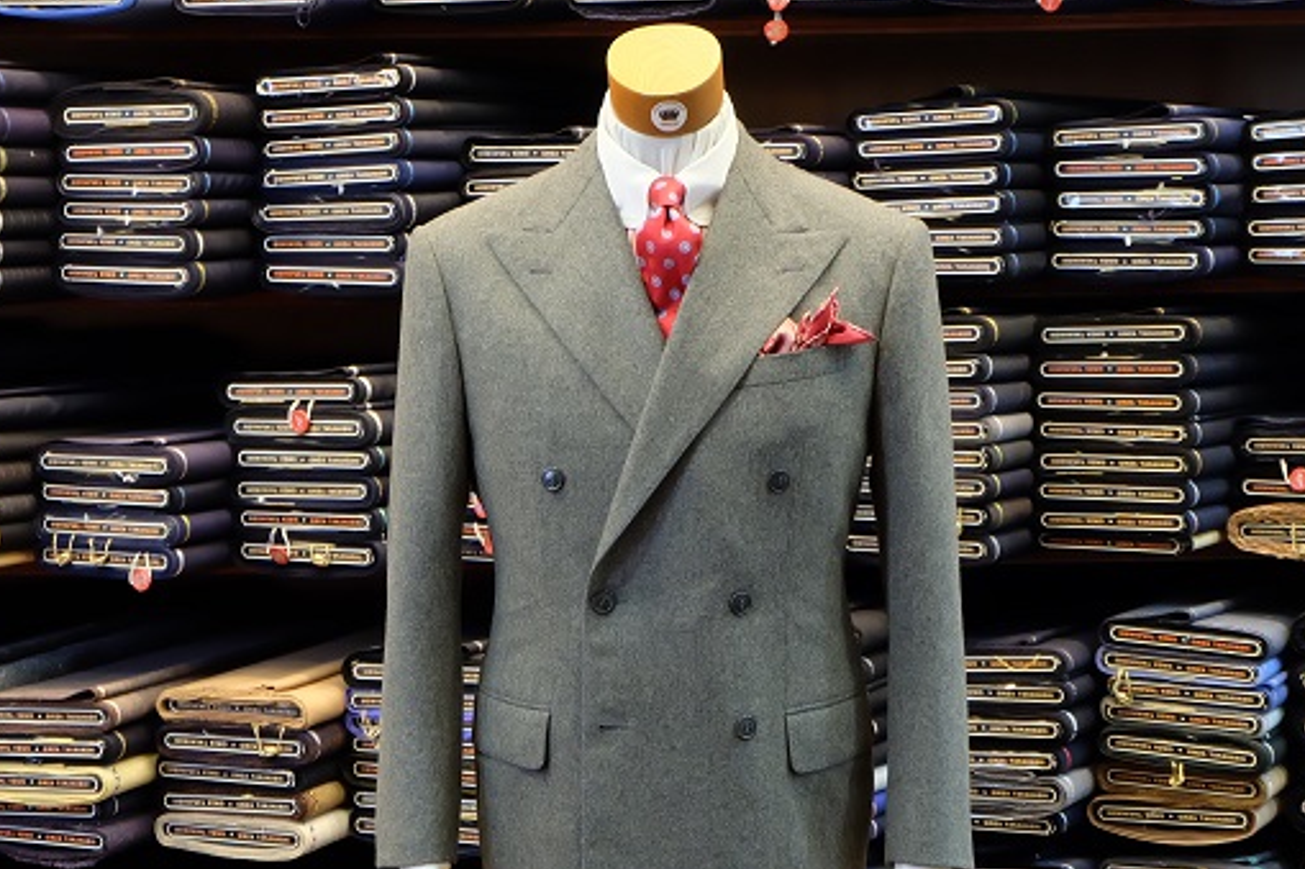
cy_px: 497
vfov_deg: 14.8
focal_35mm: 92
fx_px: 3334
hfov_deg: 22.1
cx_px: 682
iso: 3200
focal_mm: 50
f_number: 5.6
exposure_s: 1/26
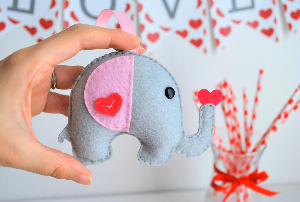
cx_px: 150
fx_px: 401
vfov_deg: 28.2
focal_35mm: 48
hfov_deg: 41.0
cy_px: 101
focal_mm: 32
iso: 200
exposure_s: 1/125
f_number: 5.6
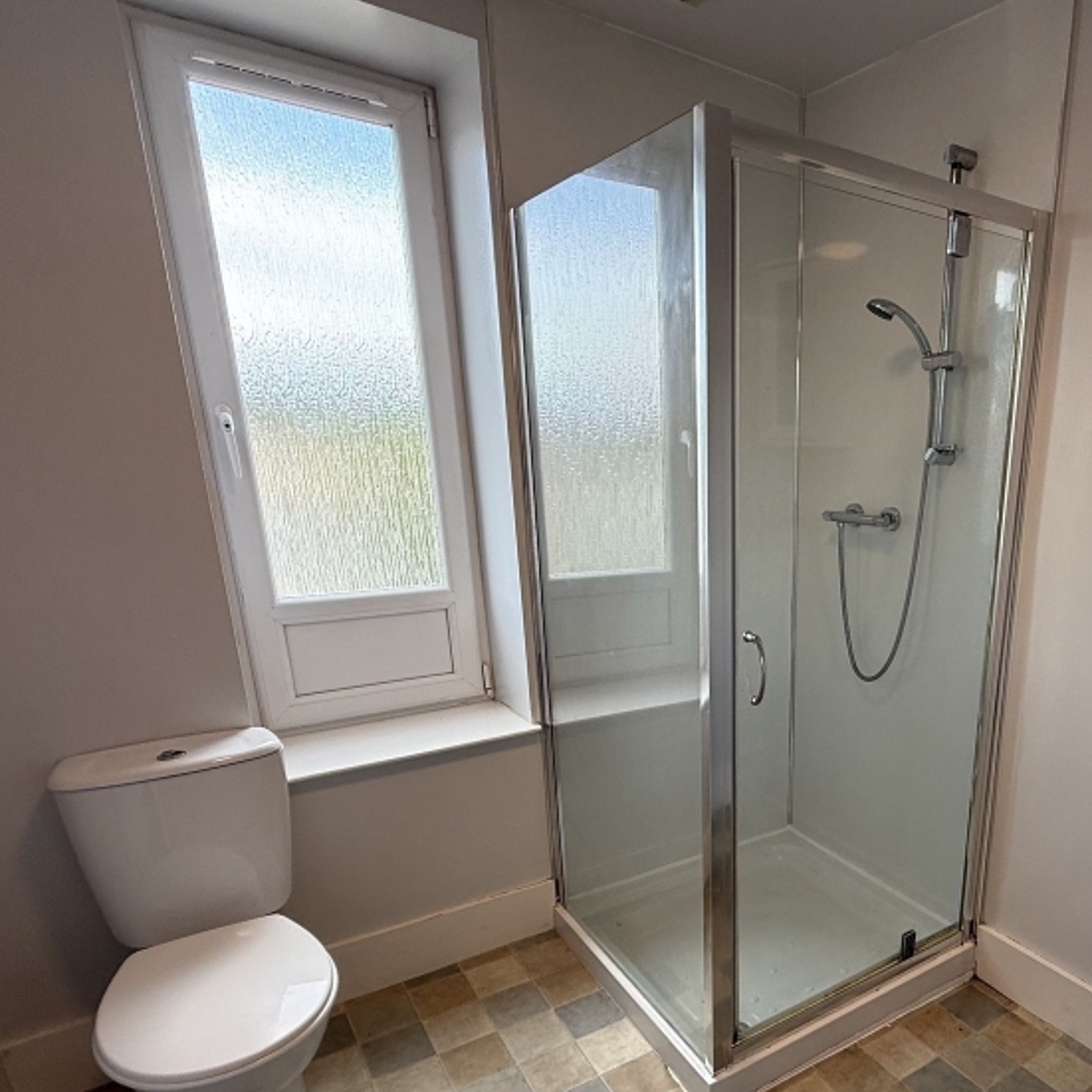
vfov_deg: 66.1
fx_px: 821
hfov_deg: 63.6
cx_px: 809
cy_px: 694
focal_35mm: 23
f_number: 2.2
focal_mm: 2.22
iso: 80
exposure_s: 1/99
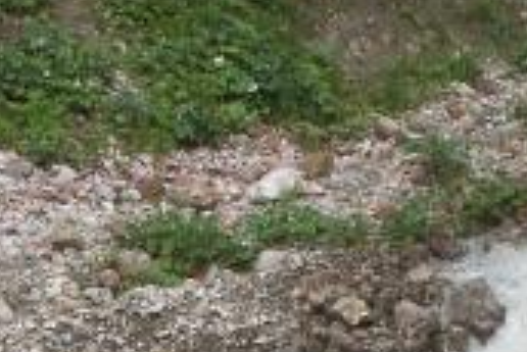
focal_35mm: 143
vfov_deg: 9.5
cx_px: 221
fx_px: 2095
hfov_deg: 14.3
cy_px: 447
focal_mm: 7.7
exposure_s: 1/125
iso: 50
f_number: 3.5
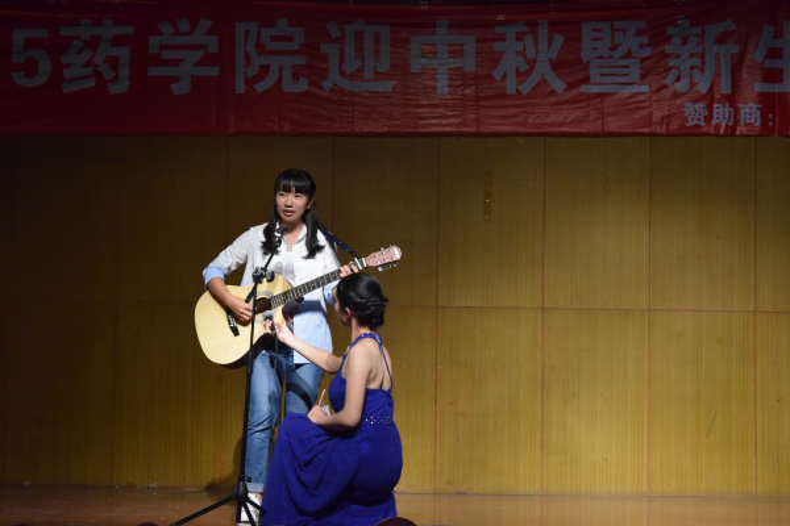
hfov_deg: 24.6
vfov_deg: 16.6
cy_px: 263
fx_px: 1810
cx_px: 395
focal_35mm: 82
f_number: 5.6
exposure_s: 1/80
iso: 3200
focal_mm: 55
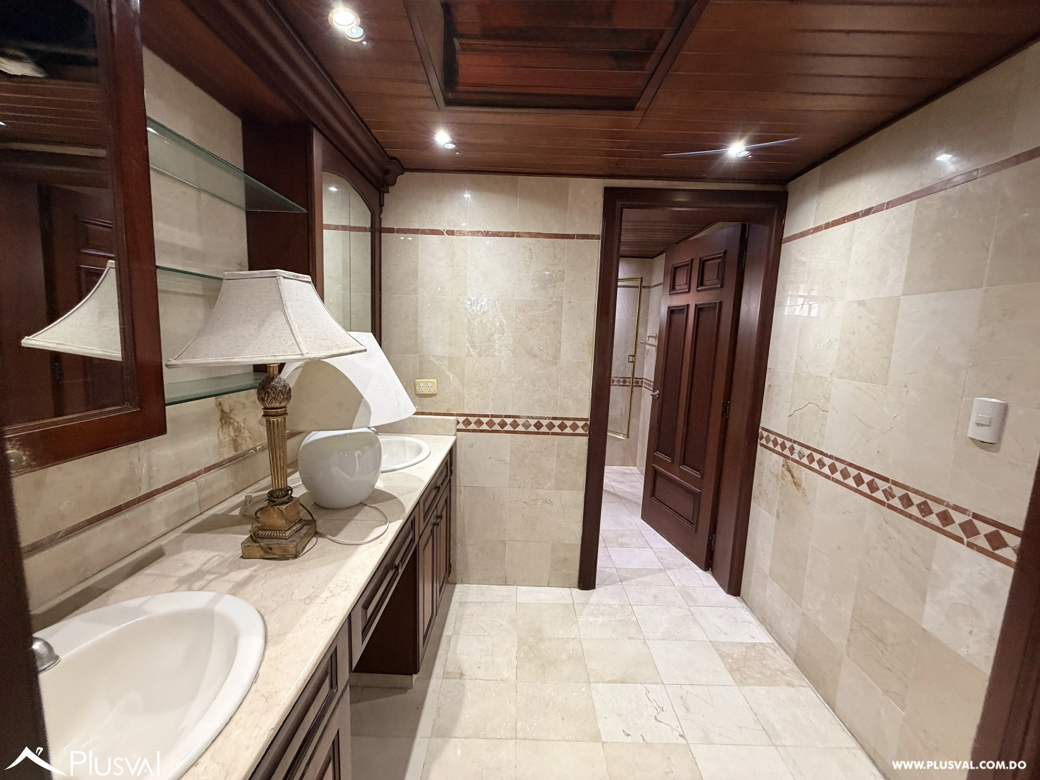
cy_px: 390
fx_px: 421
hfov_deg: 102.1
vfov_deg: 85.7
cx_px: 520
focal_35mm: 14
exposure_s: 1/60
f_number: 2.2
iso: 320
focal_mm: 2.22
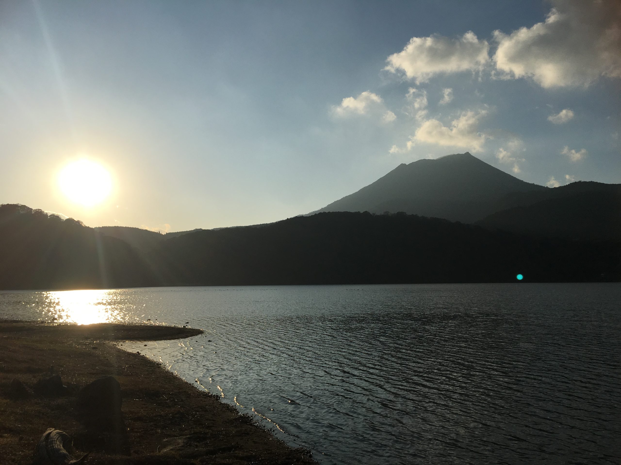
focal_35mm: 29
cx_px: 310
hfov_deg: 61.7
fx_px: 520
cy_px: 232
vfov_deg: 48.2
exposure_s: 1/5917
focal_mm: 4.15
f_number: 2.2
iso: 25
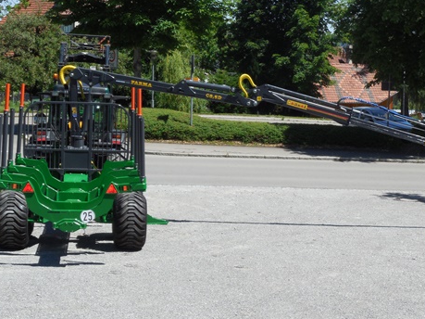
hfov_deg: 21.3
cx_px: 269
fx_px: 1129
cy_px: 152
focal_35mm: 92
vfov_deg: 16.1
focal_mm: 10.9
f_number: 4.2
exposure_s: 1/800
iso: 125
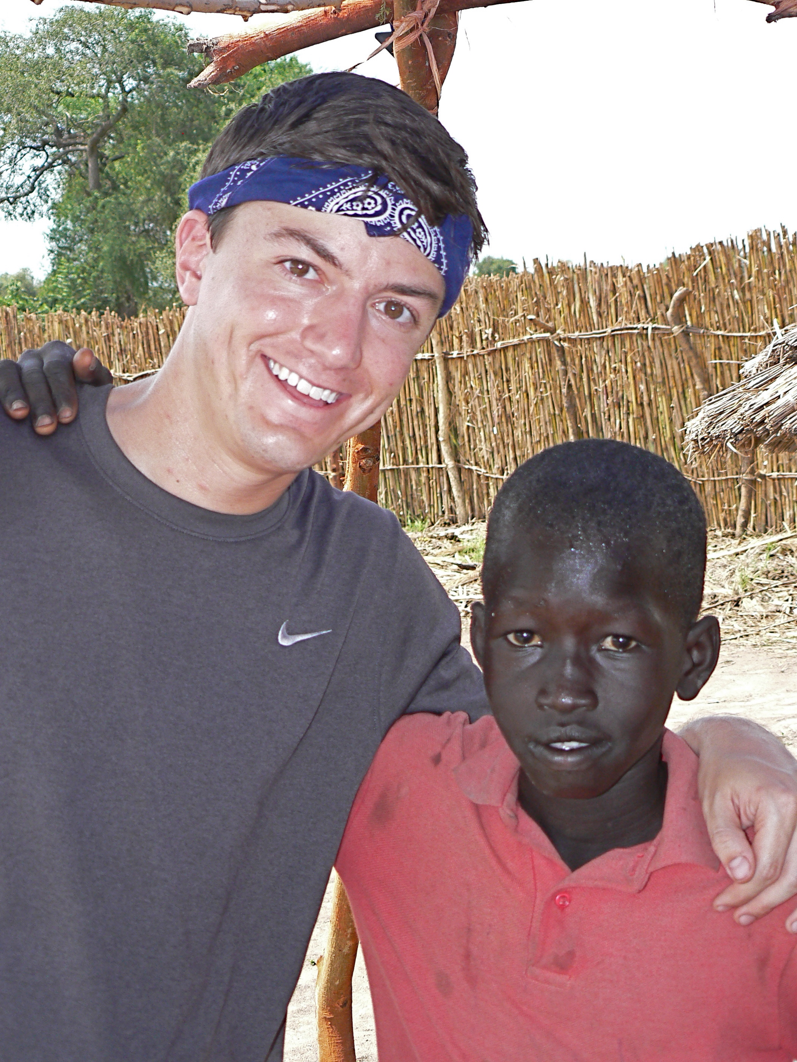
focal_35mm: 73
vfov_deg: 26.7
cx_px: 398
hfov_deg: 20.2
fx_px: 2241
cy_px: 531
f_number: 3.2
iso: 100
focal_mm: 12.2
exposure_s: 1/320
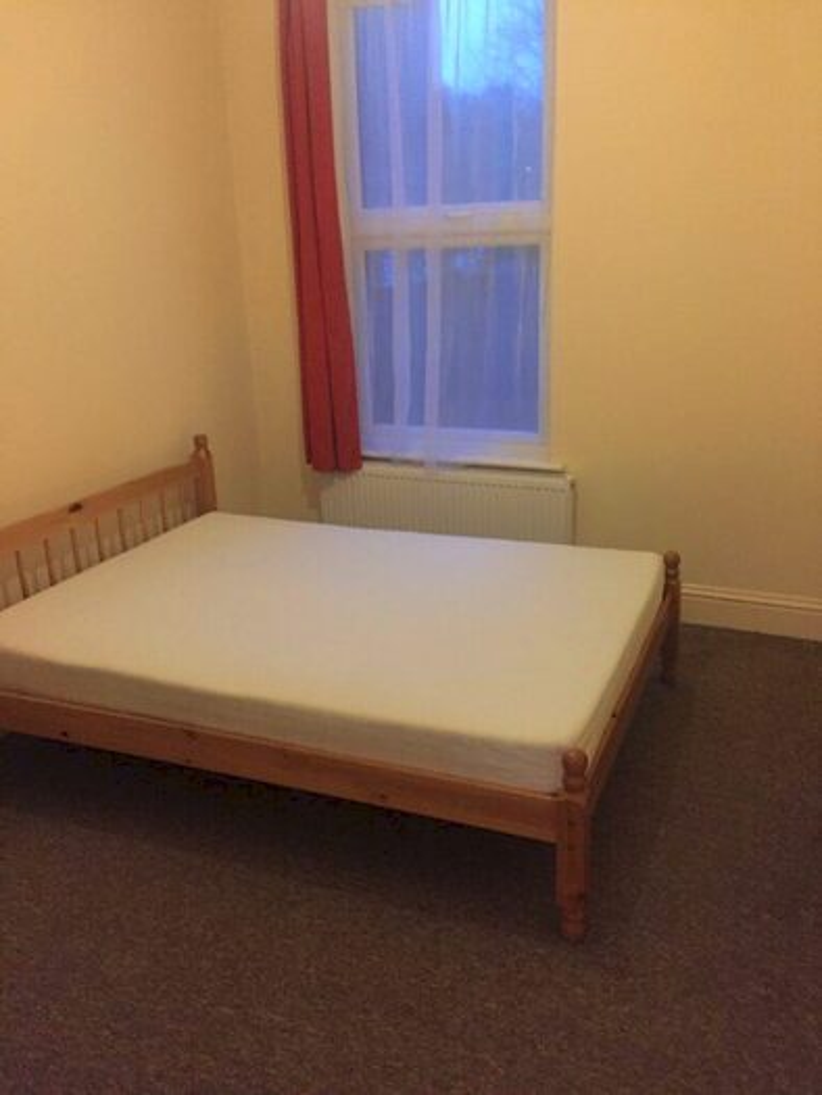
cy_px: 548
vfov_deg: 61.6
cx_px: 411
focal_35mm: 29
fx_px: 918
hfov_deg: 48.2
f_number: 2.2
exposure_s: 1/17
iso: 640
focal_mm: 4.15
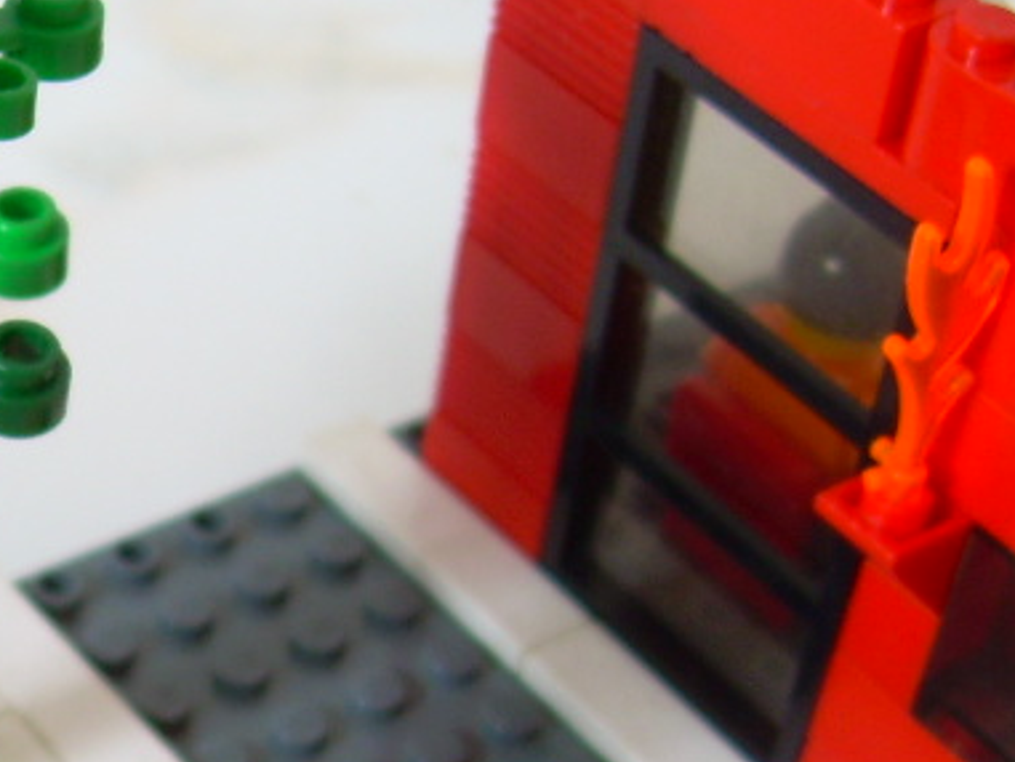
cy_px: 626
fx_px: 2992
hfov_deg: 18.4
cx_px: -168
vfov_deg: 14.4
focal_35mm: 102
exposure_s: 1/8
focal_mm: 6.3
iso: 50
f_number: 2.8
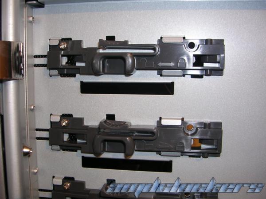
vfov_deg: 37.7
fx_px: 292
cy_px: 100
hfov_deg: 49.0
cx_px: 133
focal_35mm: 38
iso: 50
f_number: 2.8
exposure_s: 1/60.1
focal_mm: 5.8
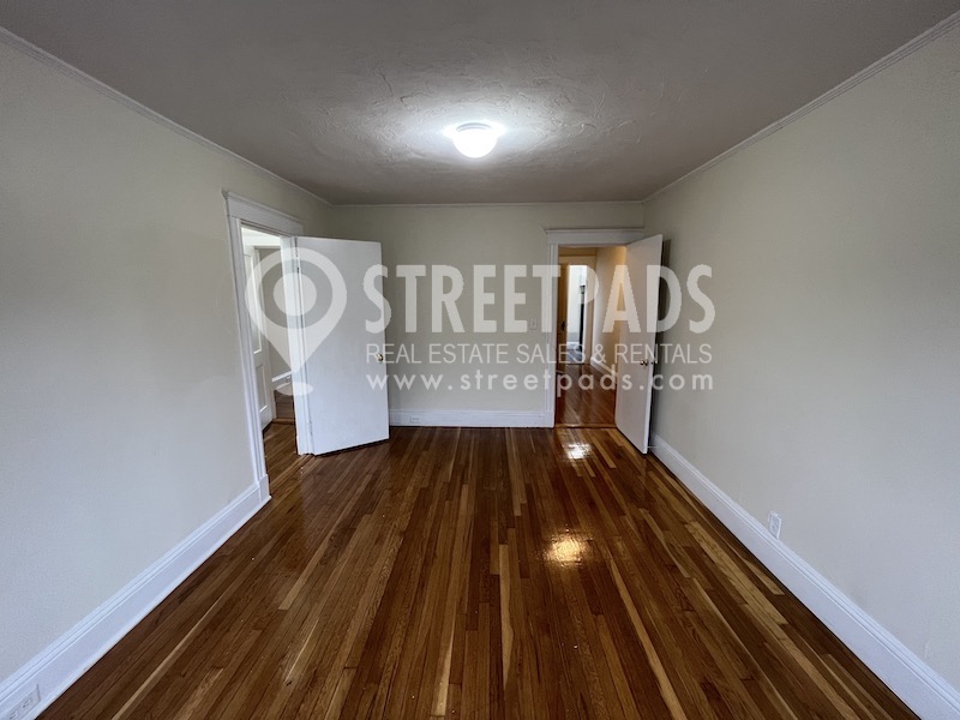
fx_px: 361
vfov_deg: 89.9
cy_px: 360
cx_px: 480
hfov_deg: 106.2
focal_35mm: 13
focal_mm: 1.57
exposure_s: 1/60
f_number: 1.8
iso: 160
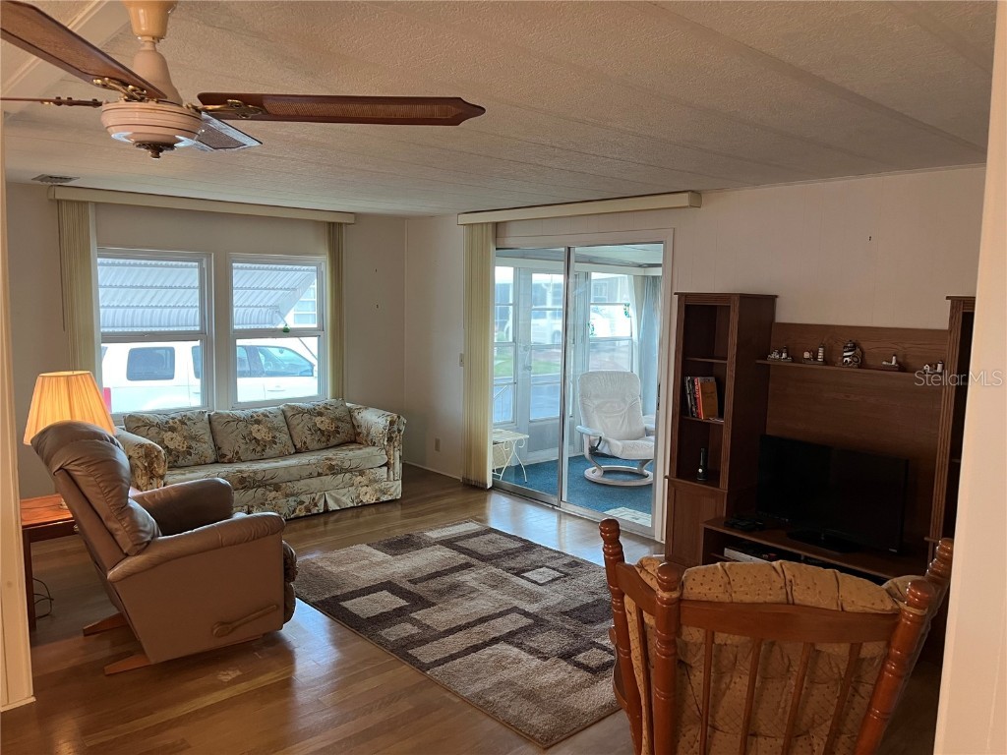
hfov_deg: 67.3
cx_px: 504
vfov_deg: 53.1
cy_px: 378
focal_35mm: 26
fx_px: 756
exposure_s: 1/60
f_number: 1.6
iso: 250
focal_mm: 5.1
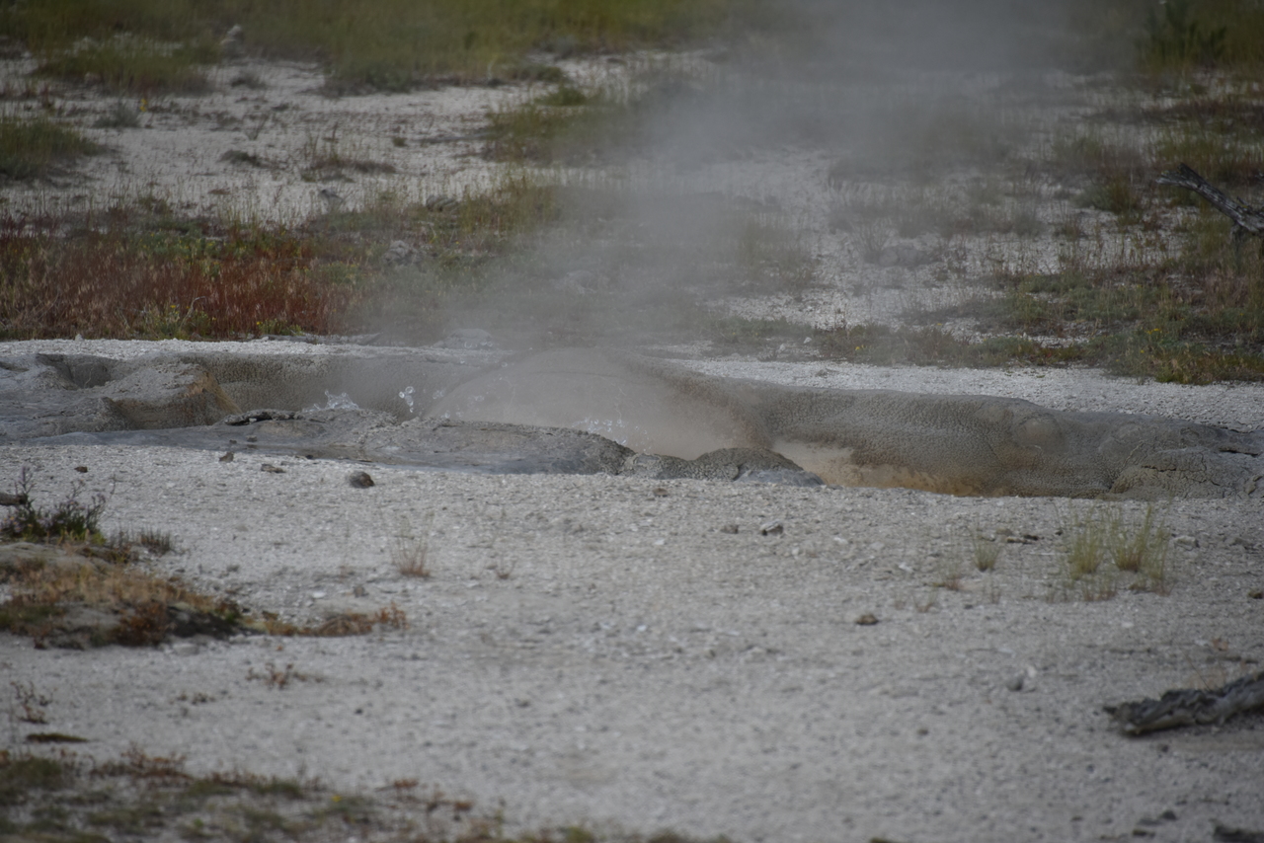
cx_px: 632
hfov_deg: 6.9
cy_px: 422
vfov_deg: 4.6
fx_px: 10535
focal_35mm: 300
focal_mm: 300
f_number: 5.6
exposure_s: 1/640
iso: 450
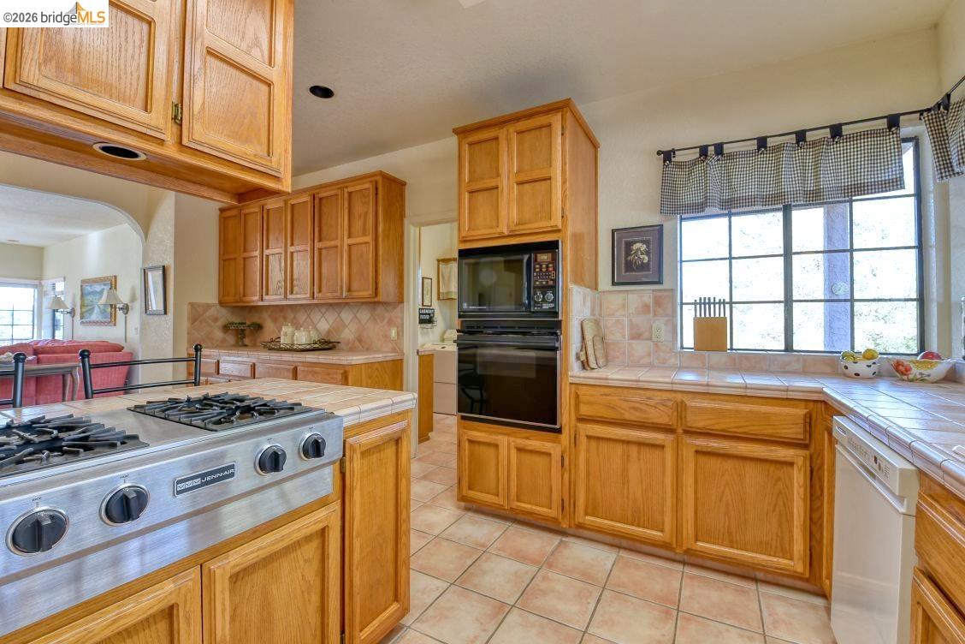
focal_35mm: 15
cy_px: 322
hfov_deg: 100.4
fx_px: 402
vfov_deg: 77.3
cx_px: 482
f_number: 11
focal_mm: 15
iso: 400
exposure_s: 1/10
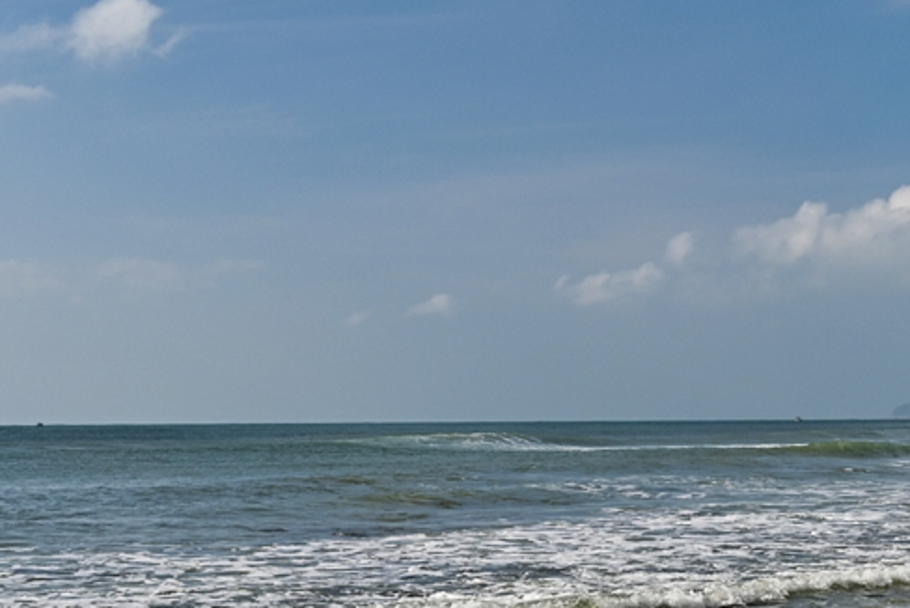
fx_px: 2175
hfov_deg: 23.1
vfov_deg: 15.9
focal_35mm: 86
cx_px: 804
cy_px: 310
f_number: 9
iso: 100
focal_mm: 35
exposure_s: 1/250
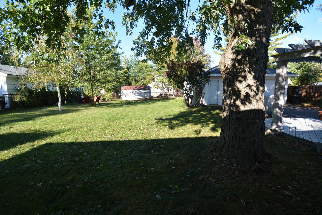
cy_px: 108
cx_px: 161
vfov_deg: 67.4
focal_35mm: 18
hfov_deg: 90.0
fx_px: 161
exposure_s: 1/200
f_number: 7.1
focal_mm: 12
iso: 200
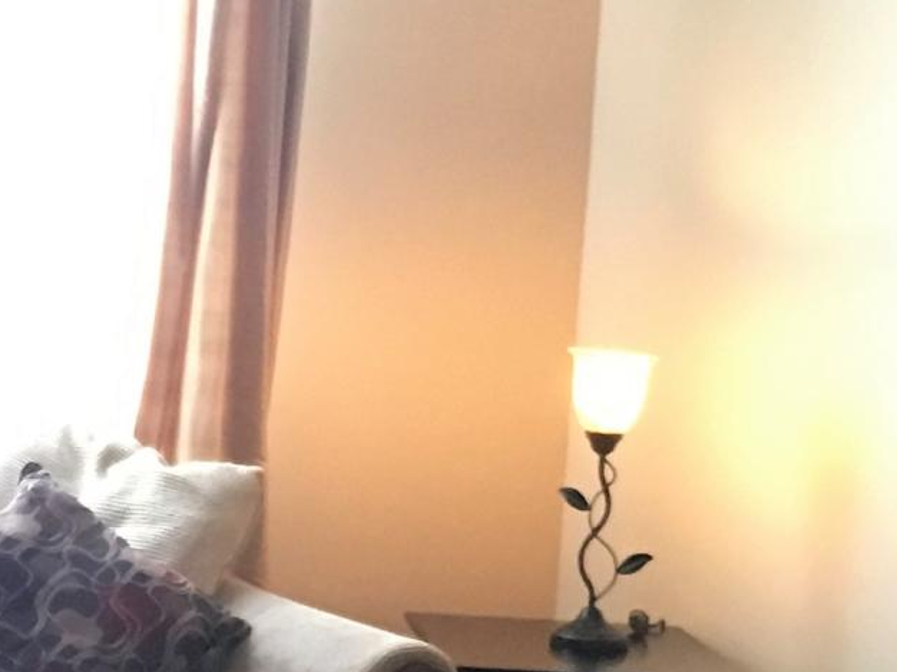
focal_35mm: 139
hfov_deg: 14.0
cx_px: -11
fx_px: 3601
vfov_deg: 10.6
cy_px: 477
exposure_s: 1/30
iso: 200
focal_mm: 4.15
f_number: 2.2
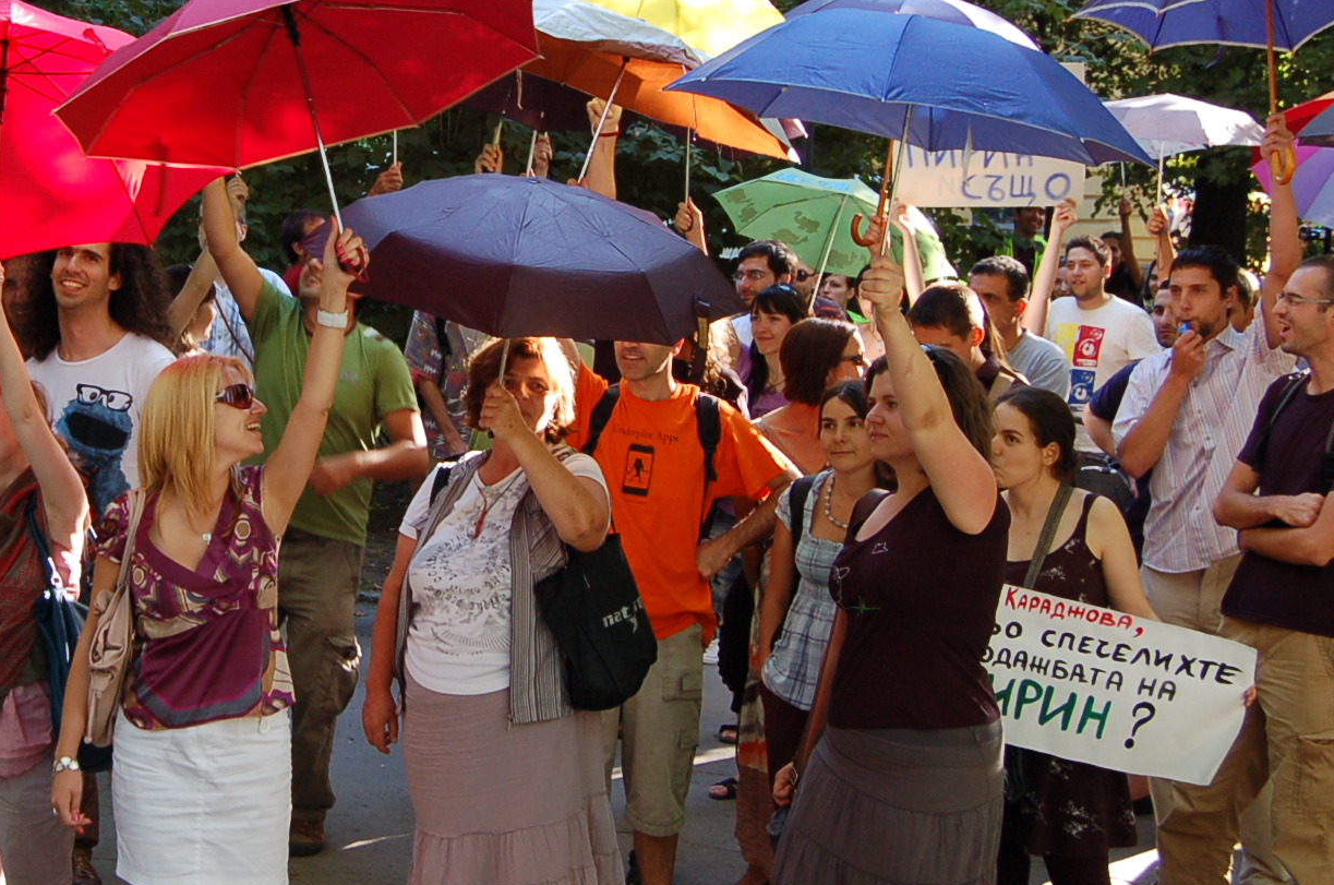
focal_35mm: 83
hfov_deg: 24.2
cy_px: 255
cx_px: 277
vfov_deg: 16.3
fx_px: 3070
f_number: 5.6
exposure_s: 1/60
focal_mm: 30
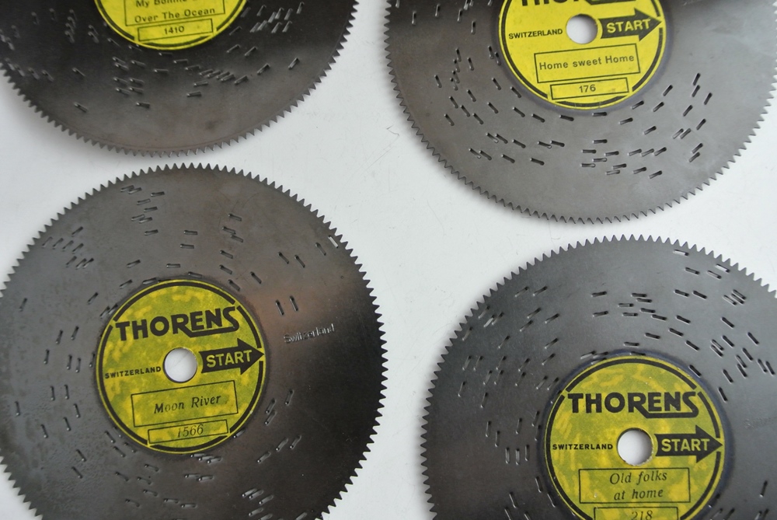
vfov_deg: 43.7
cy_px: 260
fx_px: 648
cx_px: 388
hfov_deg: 61.9
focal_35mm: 30
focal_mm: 11.4
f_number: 3.5
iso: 800
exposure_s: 1/60
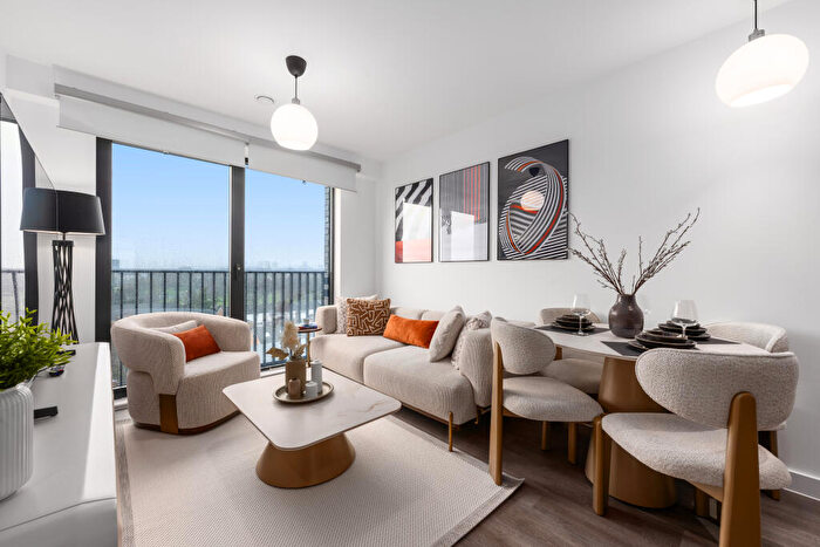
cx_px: 410
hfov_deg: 104.2
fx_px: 319
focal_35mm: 14
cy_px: 274
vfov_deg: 81.2
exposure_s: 1/8
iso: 400
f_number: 9
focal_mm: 14
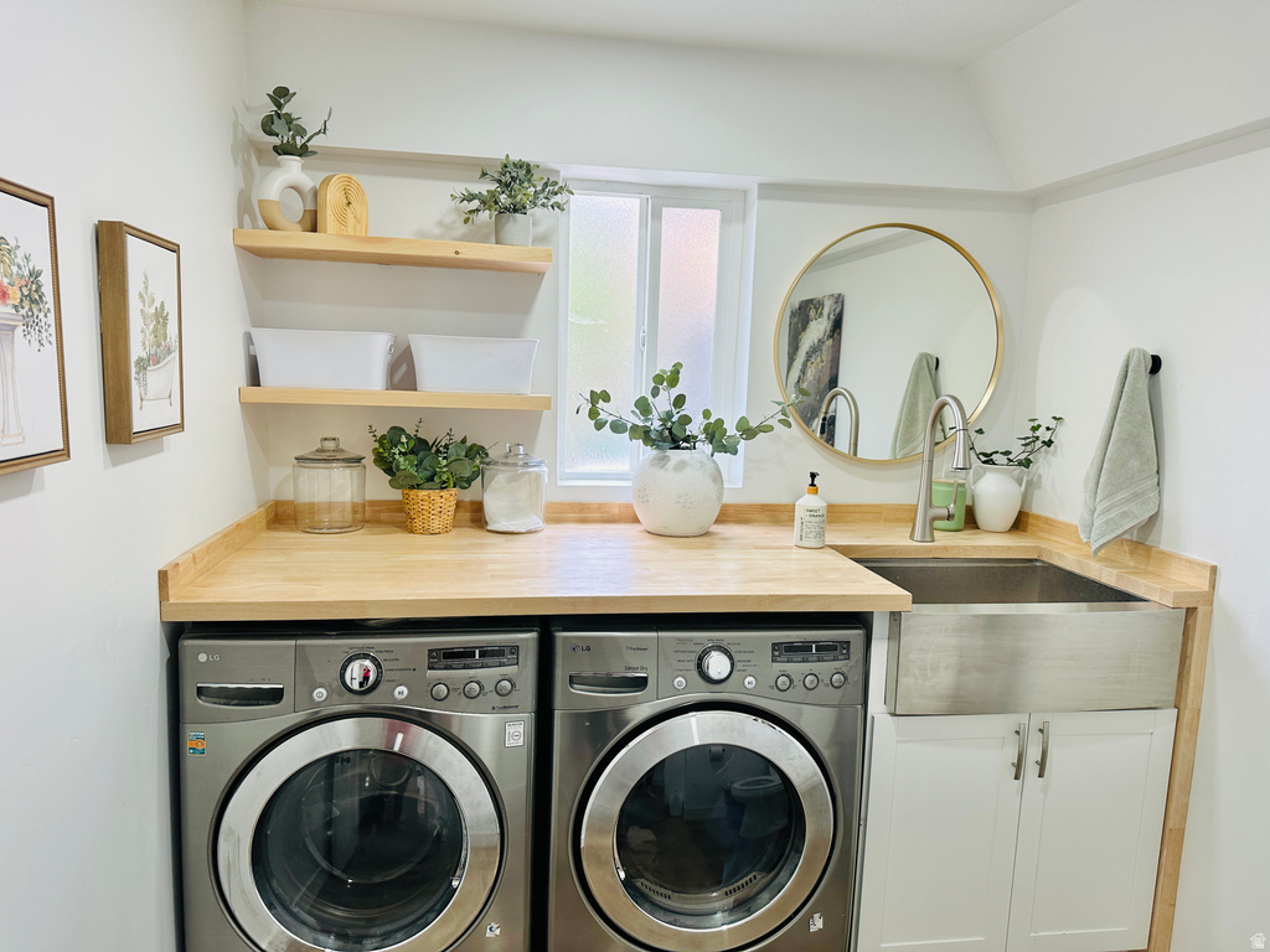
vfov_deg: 56.8
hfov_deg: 71.6
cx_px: 635
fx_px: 881
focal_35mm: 24
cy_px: 476
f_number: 1.78
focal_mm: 6.86
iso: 100
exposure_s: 1/121
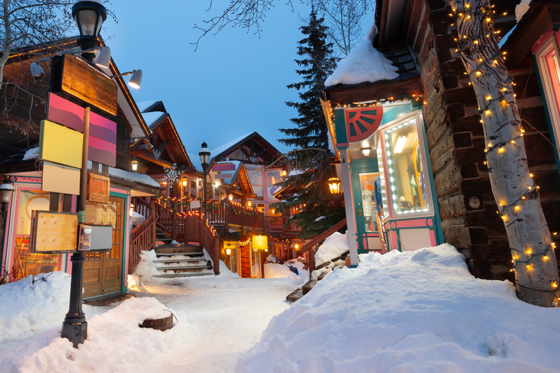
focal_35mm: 25
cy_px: 141
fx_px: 389
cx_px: 170
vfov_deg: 50.8
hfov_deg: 68.7
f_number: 8
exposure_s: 4
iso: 64
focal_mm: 16
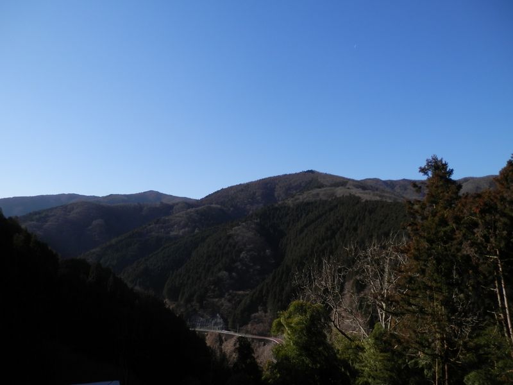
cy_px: 192
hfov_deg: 69.4
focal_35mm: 25
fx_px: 370
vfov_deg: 54.9
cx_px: 256
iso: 80
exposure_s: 1/160
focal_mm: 4.5
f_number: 8.7
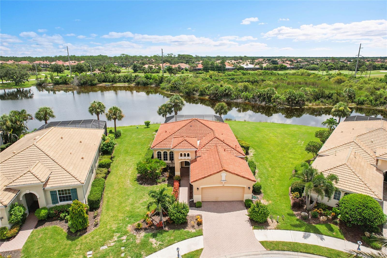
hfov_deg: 78.6
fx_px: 236
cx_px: 194
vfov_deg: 57.2
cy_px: 129
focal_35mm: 22
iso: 120
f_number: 2.8
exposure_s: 1/2500
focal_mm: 8.38
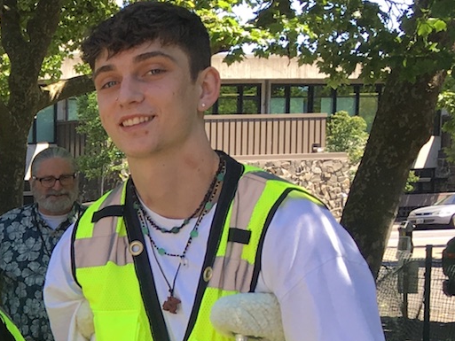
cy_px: 391
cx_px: -339
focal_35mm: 113
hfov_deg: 15.3
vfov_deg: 12.8
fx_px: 1486
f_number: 2.2
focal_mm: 4.15
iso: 25
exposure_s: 1/267
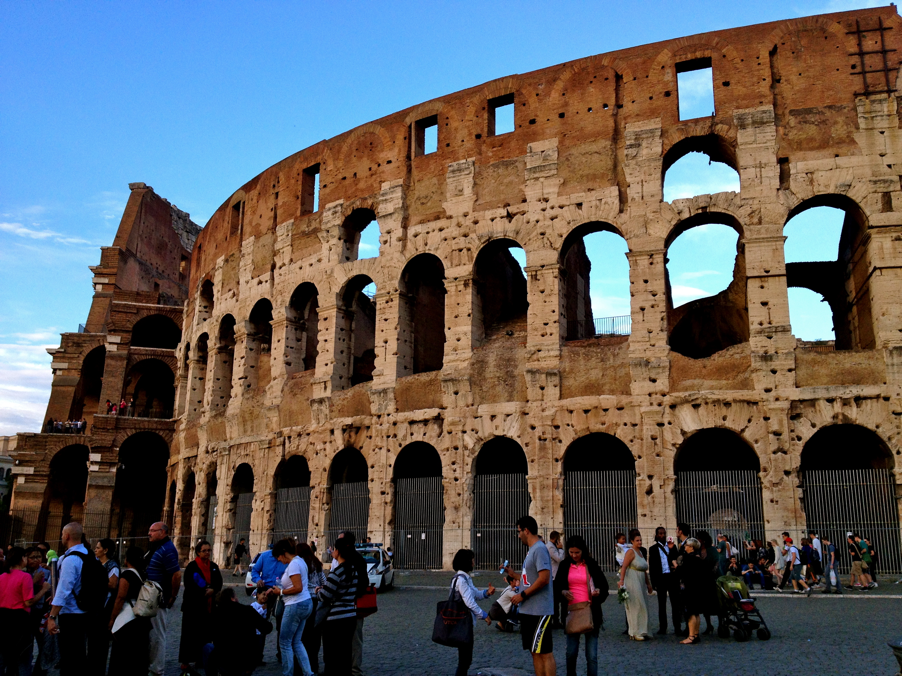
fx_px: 912
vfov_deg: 40.7
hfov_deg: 52.6
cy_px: 338
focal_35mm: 35
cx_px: 451
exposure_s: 1/334
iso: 50
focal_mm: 4.28
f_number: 2.4
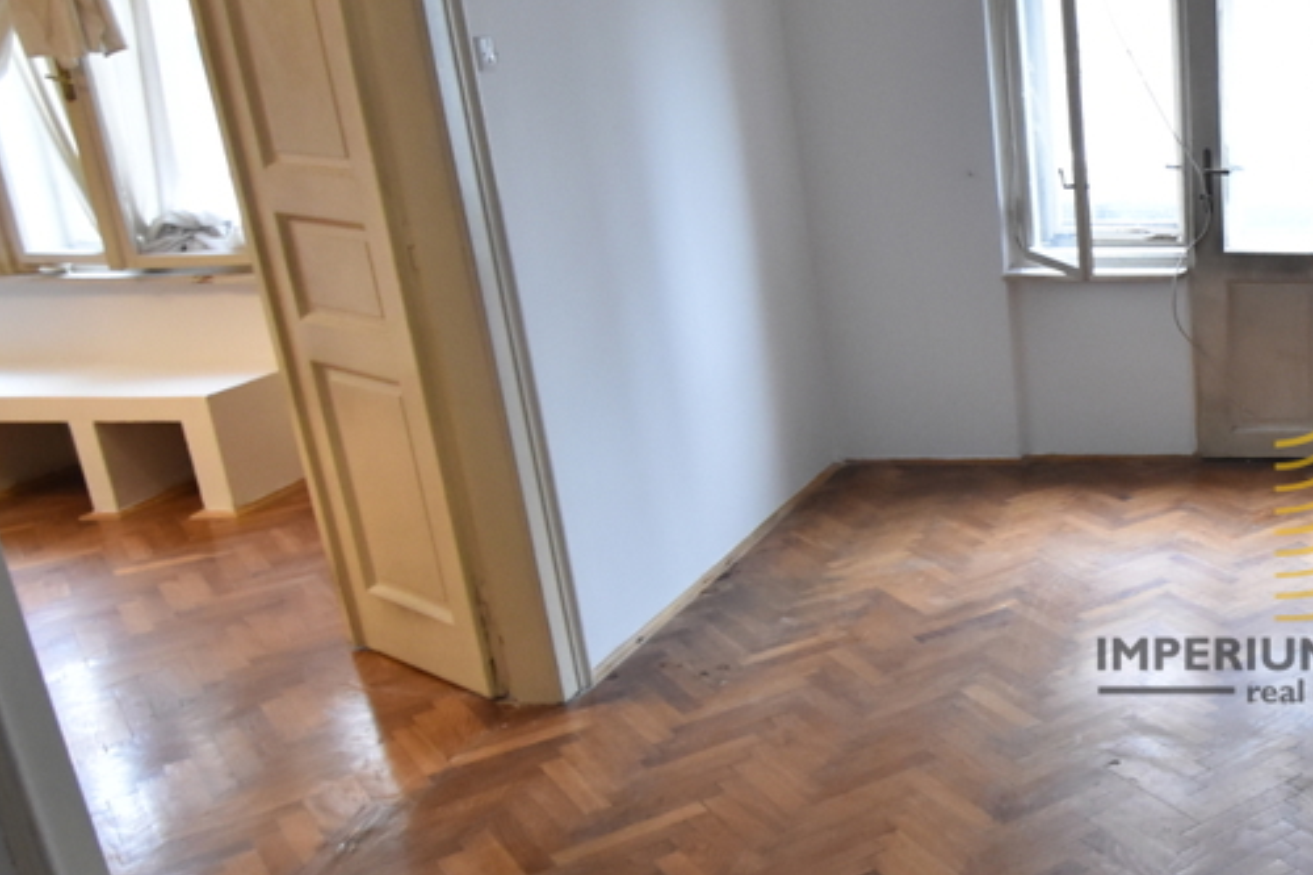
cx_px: 1389
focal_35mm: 36
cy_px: 533
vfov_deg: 36.7
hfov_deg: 43.3
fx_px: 1312
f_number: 4.5
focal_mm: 10
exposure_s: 1/30
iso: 1250
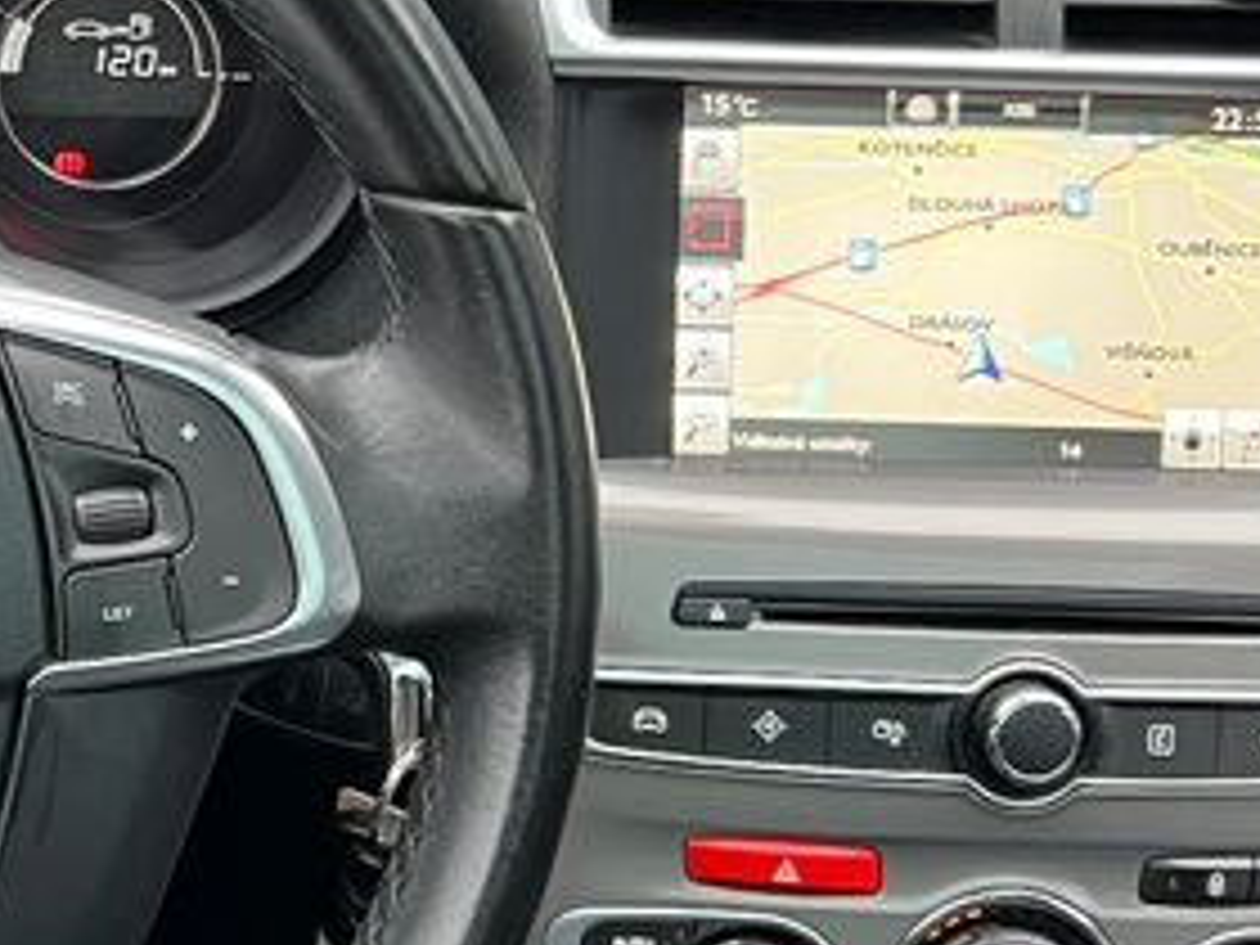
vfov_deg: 15.6
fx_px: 3458
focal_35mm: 95
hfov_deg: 19.2
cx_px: -338
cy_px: 522
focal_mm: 5.7
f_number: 1.5
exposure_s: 1/85
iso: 125
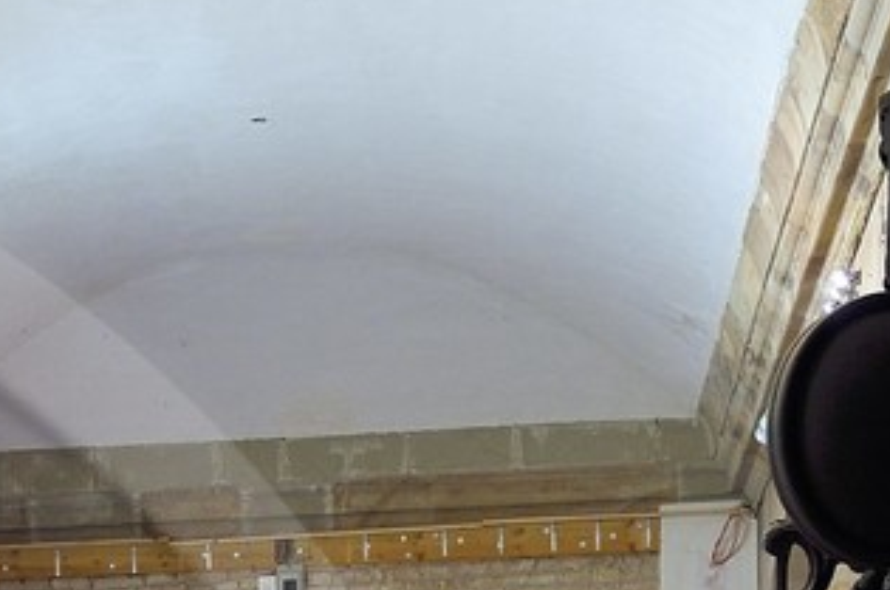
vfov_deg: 6.8
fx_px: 4764
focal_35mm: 193
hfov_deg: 10.2
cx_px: -624
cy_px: 1239
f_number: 10
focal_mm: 38
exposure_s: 1/1.67
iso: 400
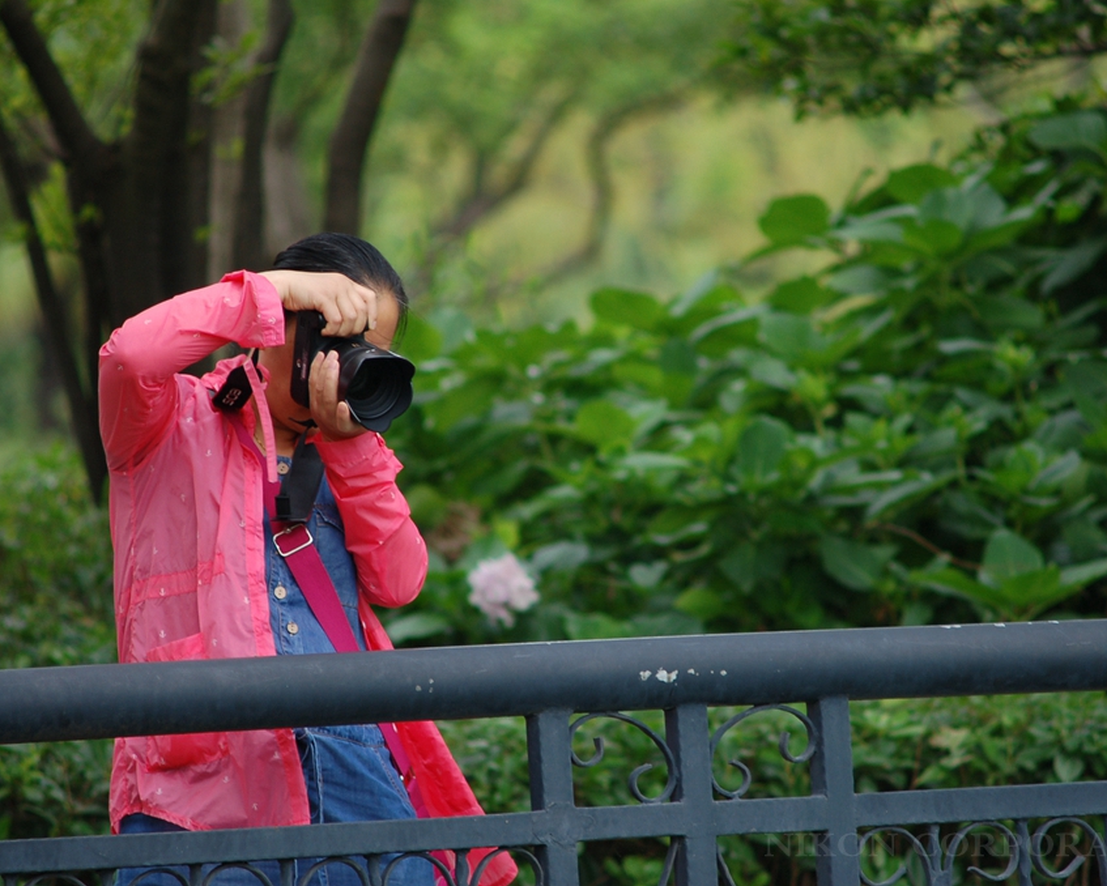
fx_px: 11699
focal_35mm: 357
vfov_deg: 4.3
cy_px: 442
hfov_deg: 5.4
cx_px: 593
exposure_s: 1/125
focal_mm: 210
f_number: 4
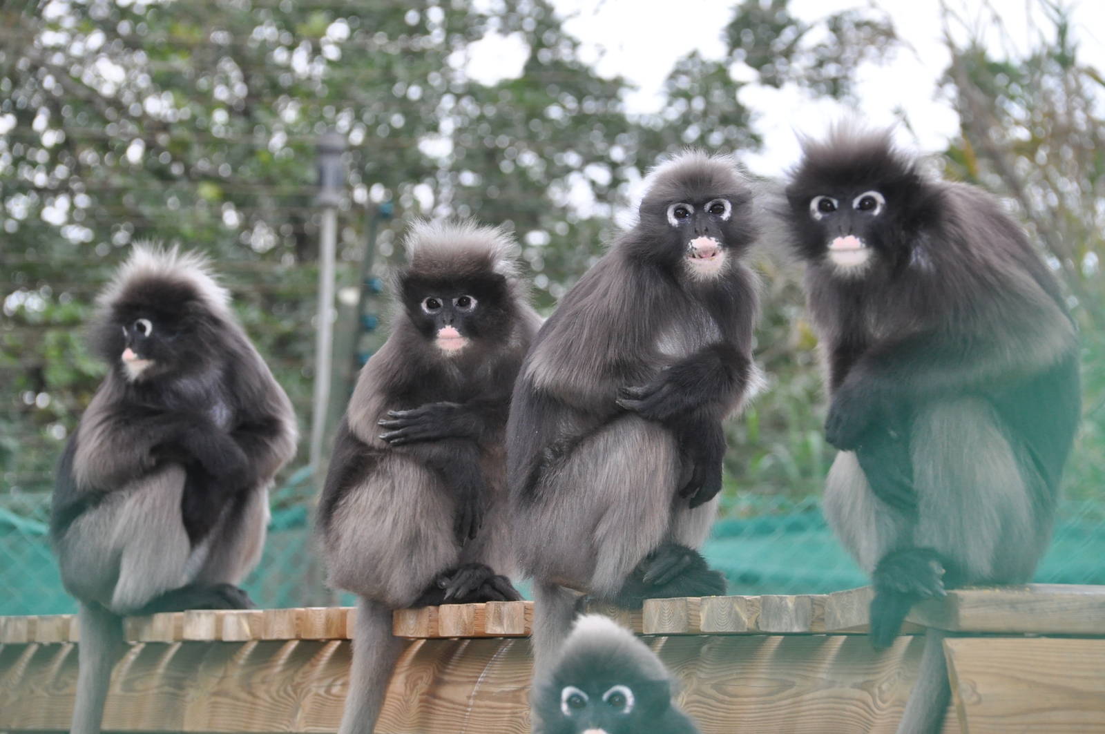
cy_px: 367
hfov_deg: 8.9
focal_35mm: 232
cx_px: 552
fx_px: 7128
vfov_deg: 5.9
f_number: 9
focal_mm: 155
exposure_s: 1/200
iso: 1000
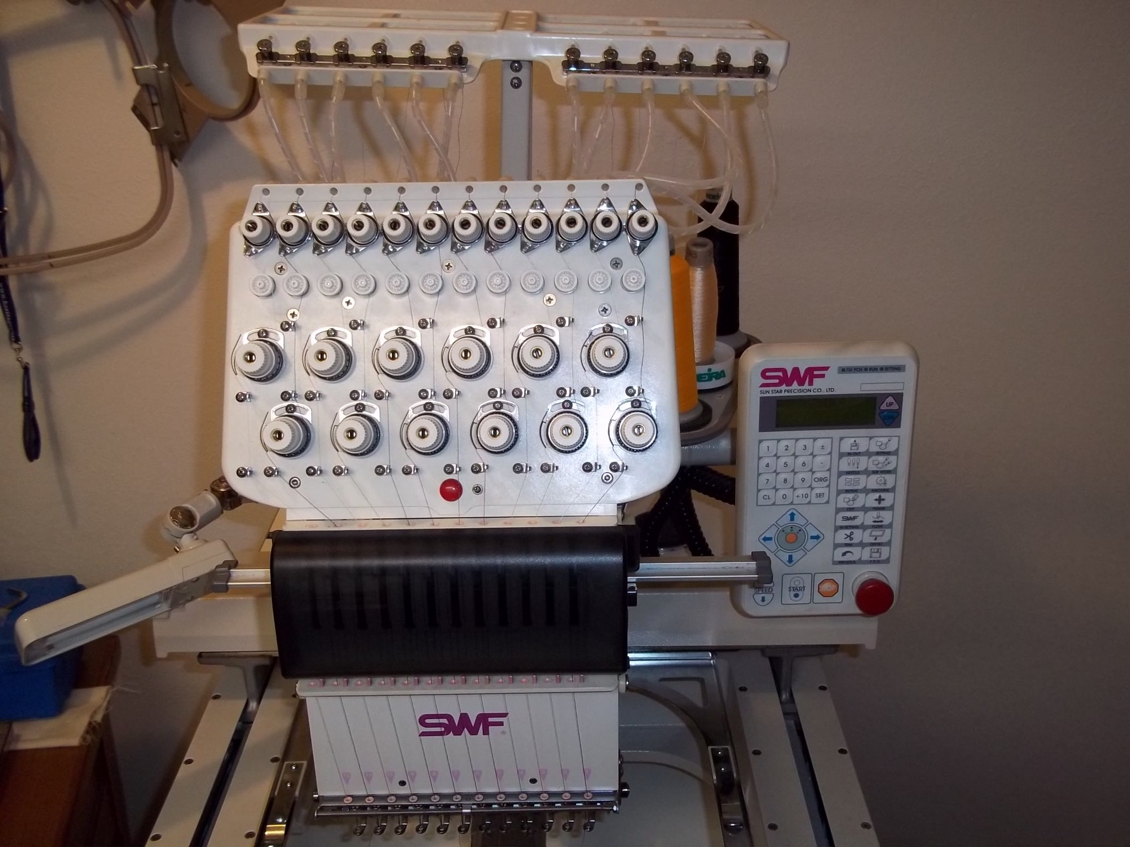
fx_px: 1175
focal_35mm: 36
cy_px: 424
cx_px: 565
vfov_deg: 39.7
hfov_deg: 51.4
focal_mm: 6.5
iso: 160
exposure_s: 1/30
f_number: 3.1
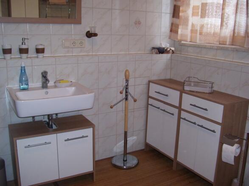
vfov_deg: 38.7
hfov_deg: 50.1
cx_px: 124
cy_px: 93
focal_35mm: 37
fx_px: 266
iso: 125
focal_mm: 6
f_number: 2.7
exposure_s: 1/60
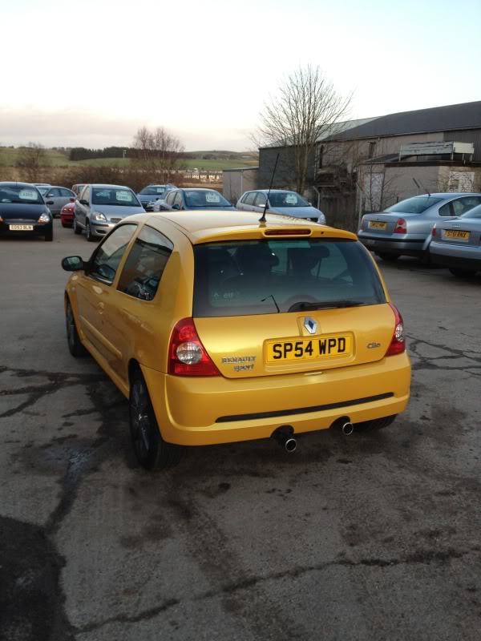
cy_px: 320
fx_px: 648
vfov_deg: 52.6
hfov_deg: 40.7
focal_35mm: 35
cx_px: 240
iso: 80
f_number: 2.4
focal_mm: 4.3
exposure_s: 1/120
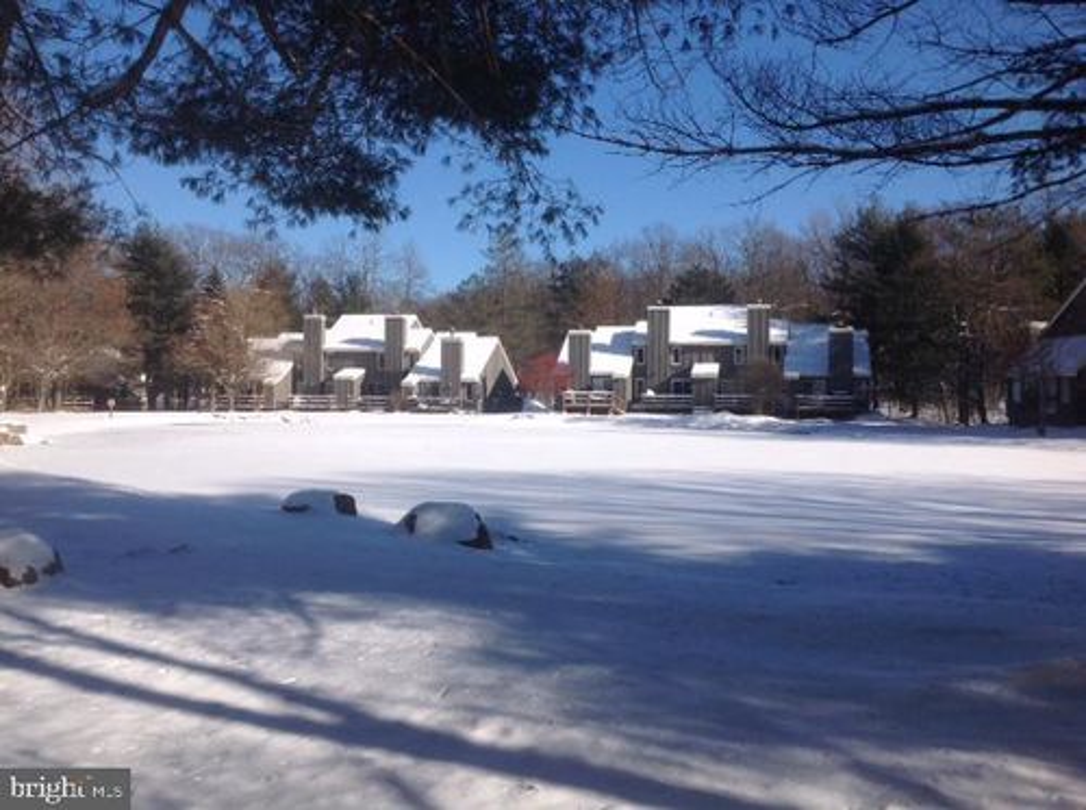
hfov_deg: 52.7
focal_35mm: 35
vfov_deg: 40.6
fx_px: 1096
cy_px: 405
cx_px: 543
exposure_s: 1/2326
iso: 50
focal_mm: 4.28
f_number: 2.4
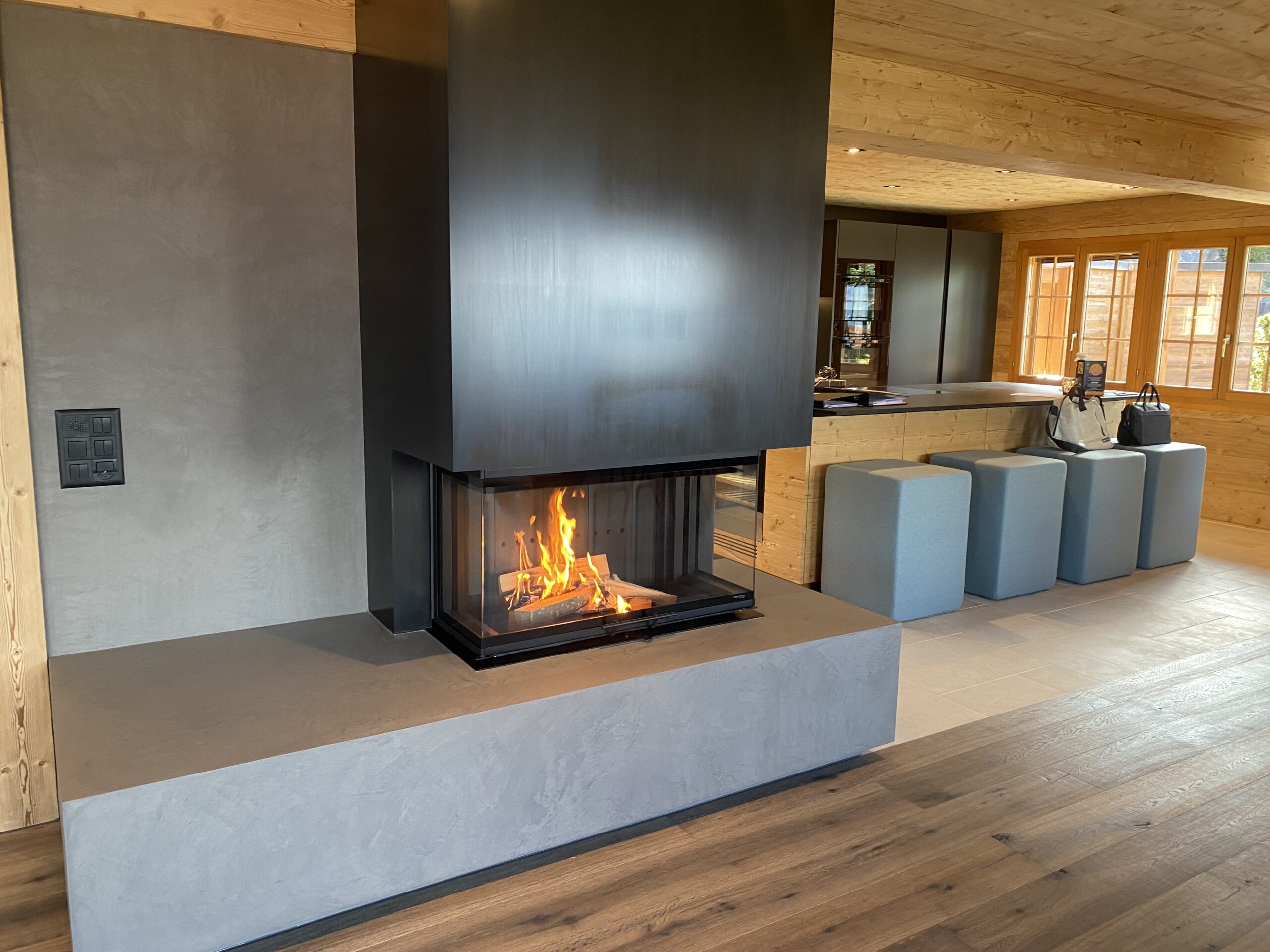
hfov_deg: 67.3
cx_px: 635
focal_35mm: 26
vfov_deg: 53.1
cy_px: 476
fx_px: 954
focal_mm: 4.25
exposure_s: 1/50
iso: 125
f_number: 1.8
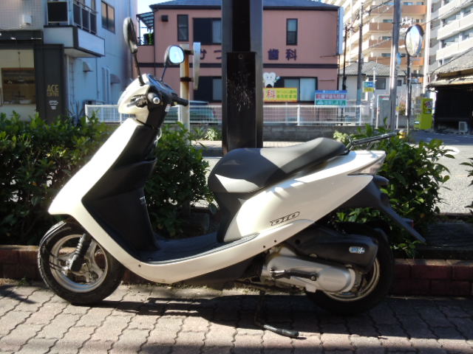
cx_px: 236
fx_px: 451
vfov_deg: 42.9
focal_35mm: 33
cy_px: 177
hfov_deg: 55.4
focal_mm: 5.9
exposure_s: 1/160
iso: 100
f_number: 4
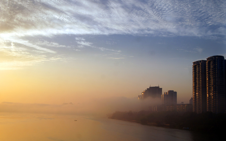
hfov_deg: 43.5
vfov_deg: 28.0
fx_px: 283
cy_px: 68
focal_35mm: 46
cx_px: 113
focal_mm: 30
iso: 100
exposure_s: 1/320
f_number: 7.1
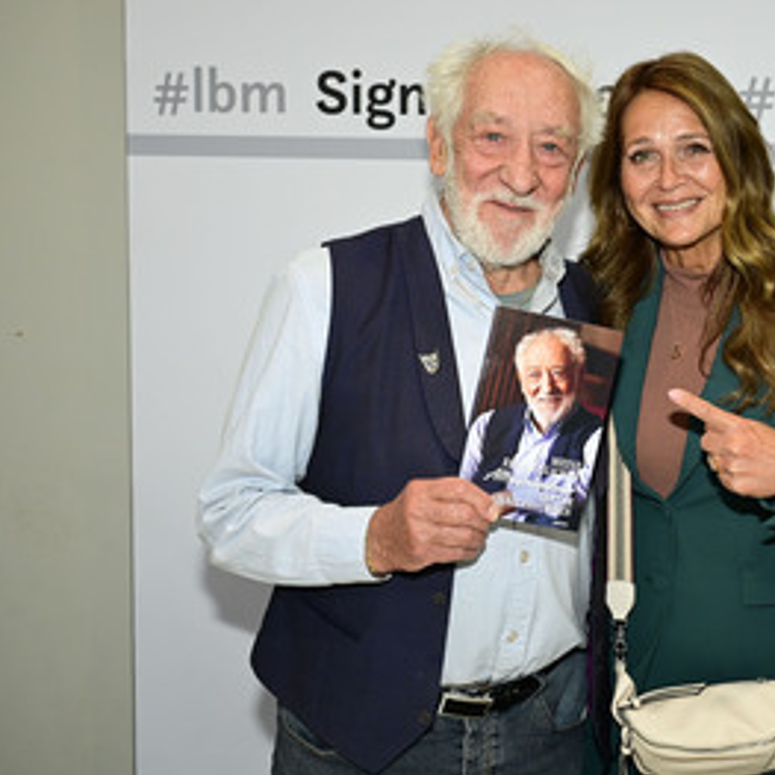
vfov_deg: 34.8
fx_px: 1234
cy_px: 362
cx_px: 573
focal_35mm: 49
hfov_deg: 34.2
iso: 2000
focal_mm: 33.5
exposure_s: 1/200
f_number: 5.6
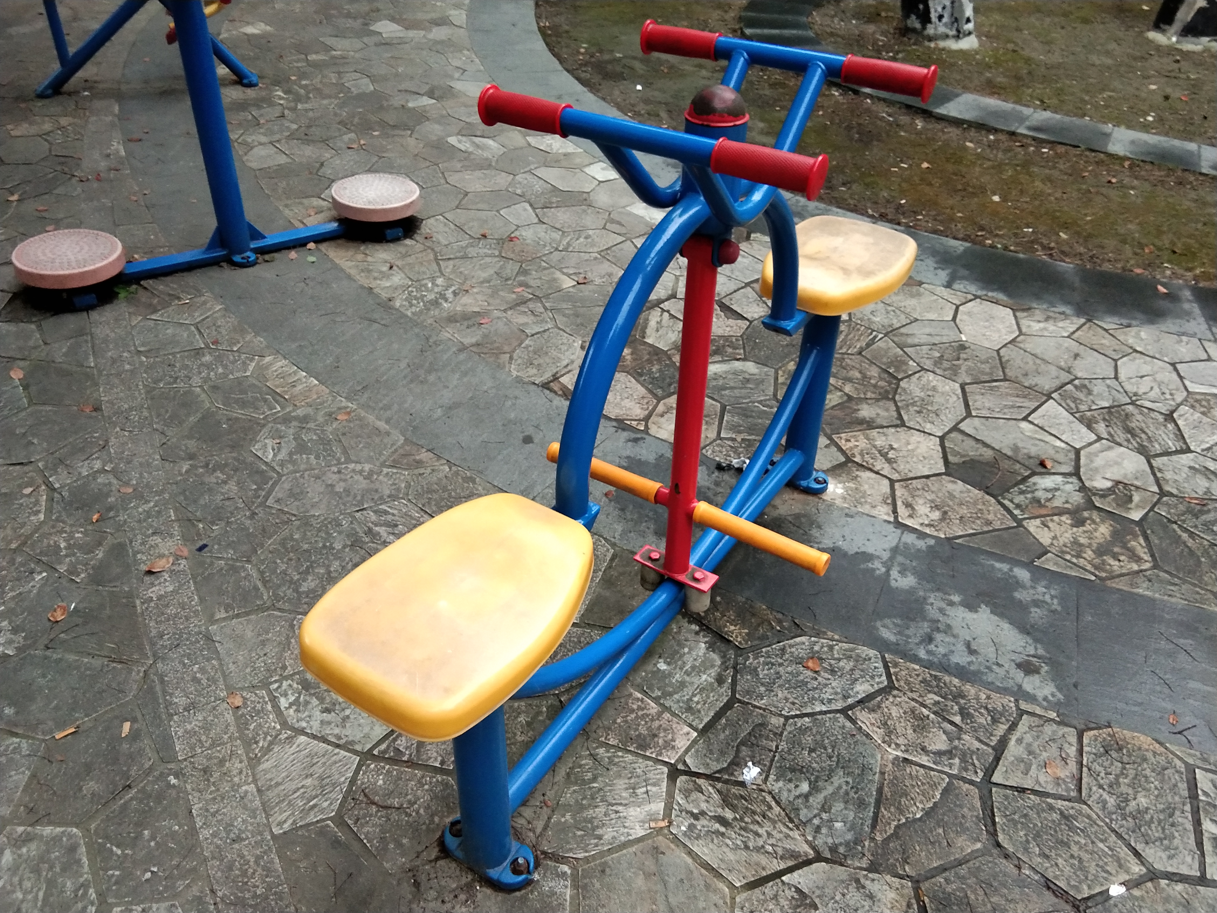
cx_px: 608
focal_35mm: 31
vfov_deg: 45.4
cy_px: 456
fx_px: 1090
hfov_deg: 58.4
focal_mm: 3.69
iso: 500
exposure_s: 1/25
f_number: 2.2
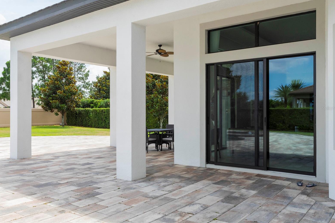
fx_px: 298
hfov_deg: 58.7
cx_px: 168
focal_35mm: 32
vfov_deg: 41.1
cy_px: 108
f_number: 14
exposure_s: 1/320
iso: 1000
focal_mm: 31
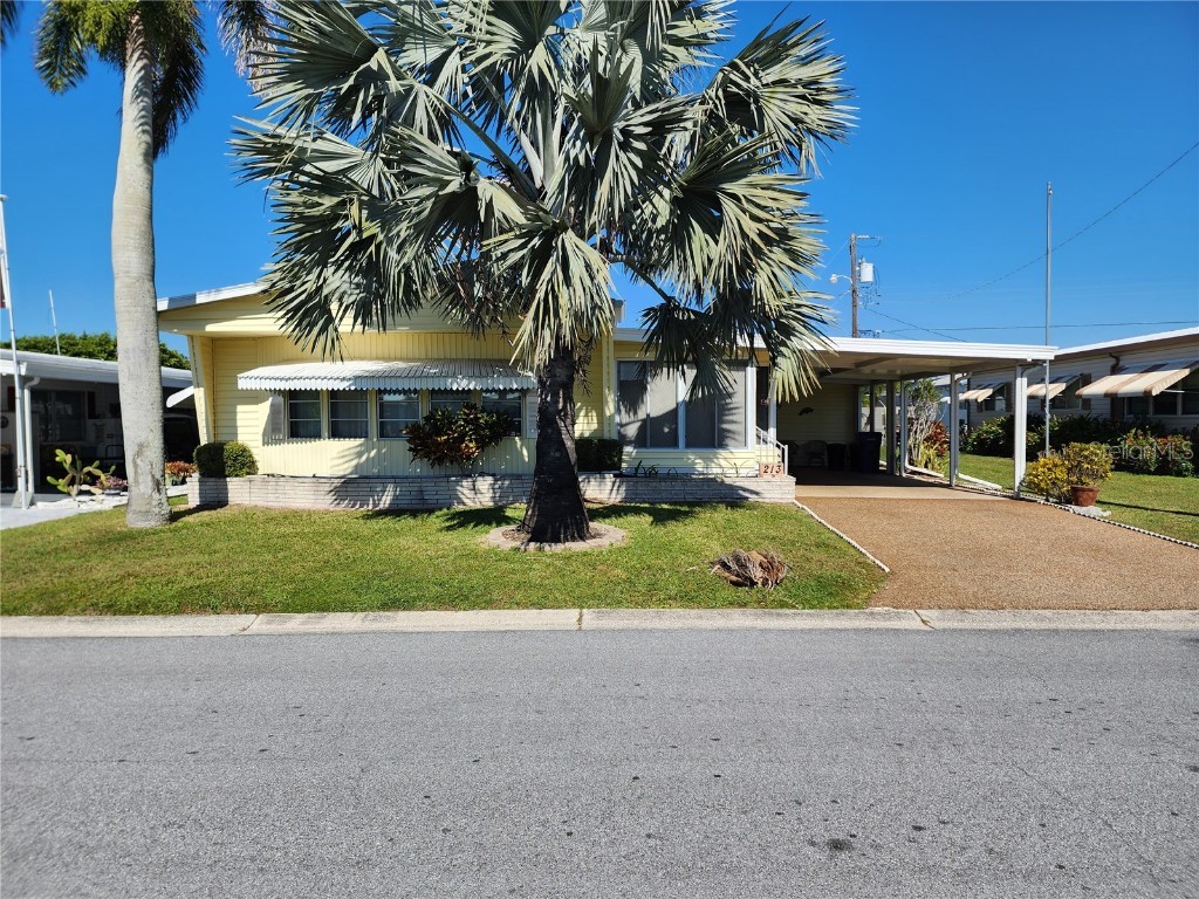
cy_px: 450
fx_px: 797
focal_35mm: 23
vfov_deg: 58.9
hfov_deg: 73.9
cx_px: 600
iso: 12
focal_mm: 6.4
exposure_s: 1/1269
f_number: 1.8
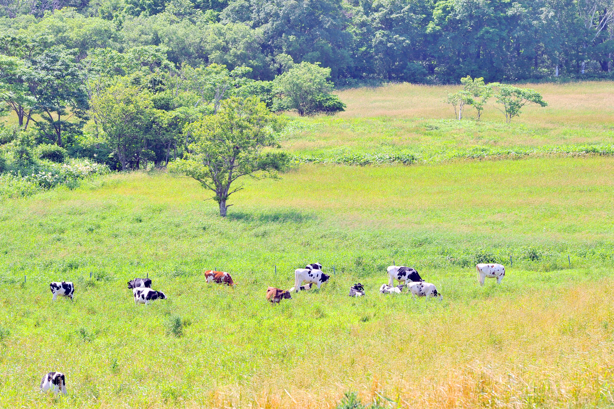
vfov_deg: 7.6
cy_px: 204
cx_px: 307
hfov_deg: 11.4
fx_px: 3069
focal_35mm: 180
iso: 500
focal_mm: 180
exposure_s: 1/400
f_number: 11
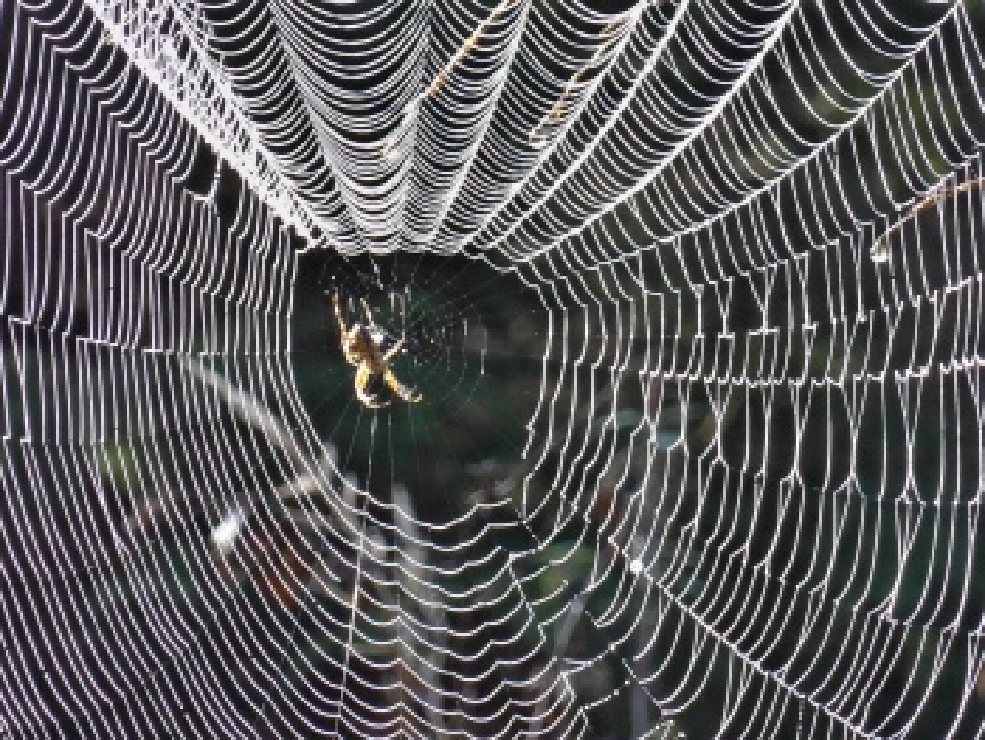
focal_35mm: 457
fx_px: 13013
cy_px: 419
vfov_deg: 3.3
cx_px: 580
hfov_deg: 4.3
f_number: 5.9
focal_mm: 42.8
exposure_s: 1/250
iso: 500
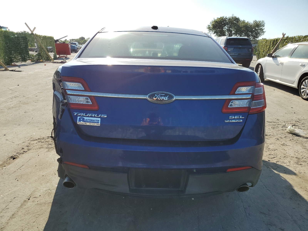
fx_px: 231
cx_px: 154
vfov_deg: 53.1
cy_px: 116
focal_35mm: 26
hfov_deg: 67.3
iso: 50
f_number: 1.5
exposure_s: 1/3333
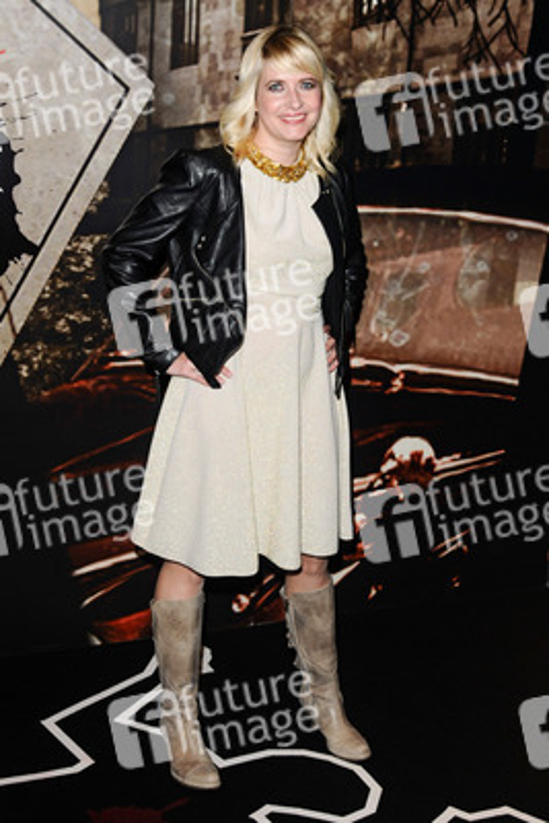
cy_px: 412
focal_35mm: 52
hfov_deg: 25.8
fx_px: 1200
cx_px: 274
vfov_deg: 37.8
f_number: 4.5
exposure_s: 1/200
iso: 320
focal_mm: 35
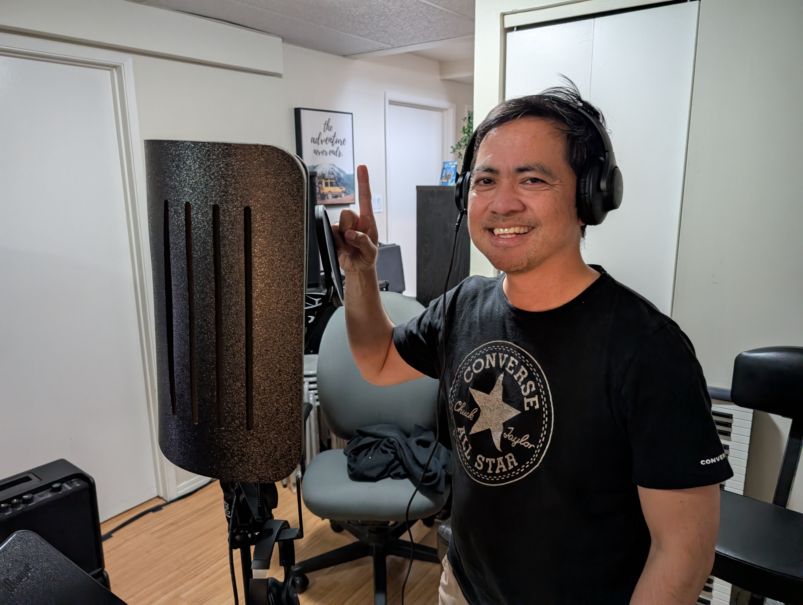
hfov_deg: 71.5
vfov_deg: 56.9
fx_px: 558
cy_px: 302
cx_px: 402
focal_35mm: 24
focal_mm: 6.9
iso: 620
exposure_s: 1/40
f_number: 1.68
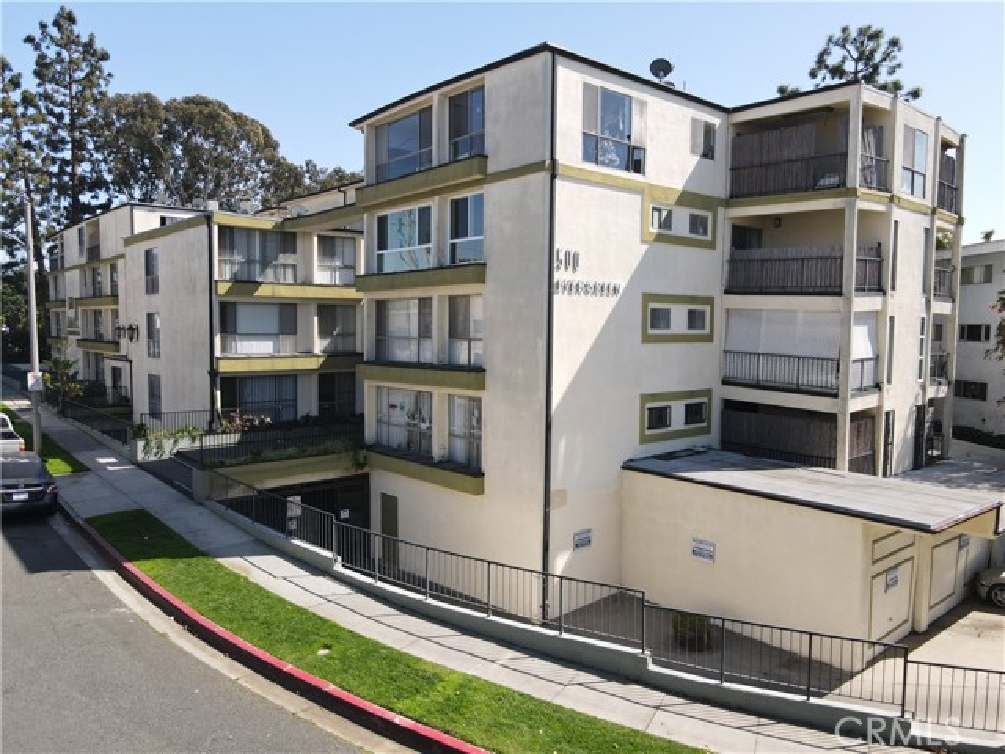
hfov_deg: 71.6
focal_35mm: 24
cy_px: 377
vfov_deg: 56.8
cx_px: 502
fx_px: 697
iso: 100
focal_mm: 4.5
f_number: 2.8
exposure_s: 1/25
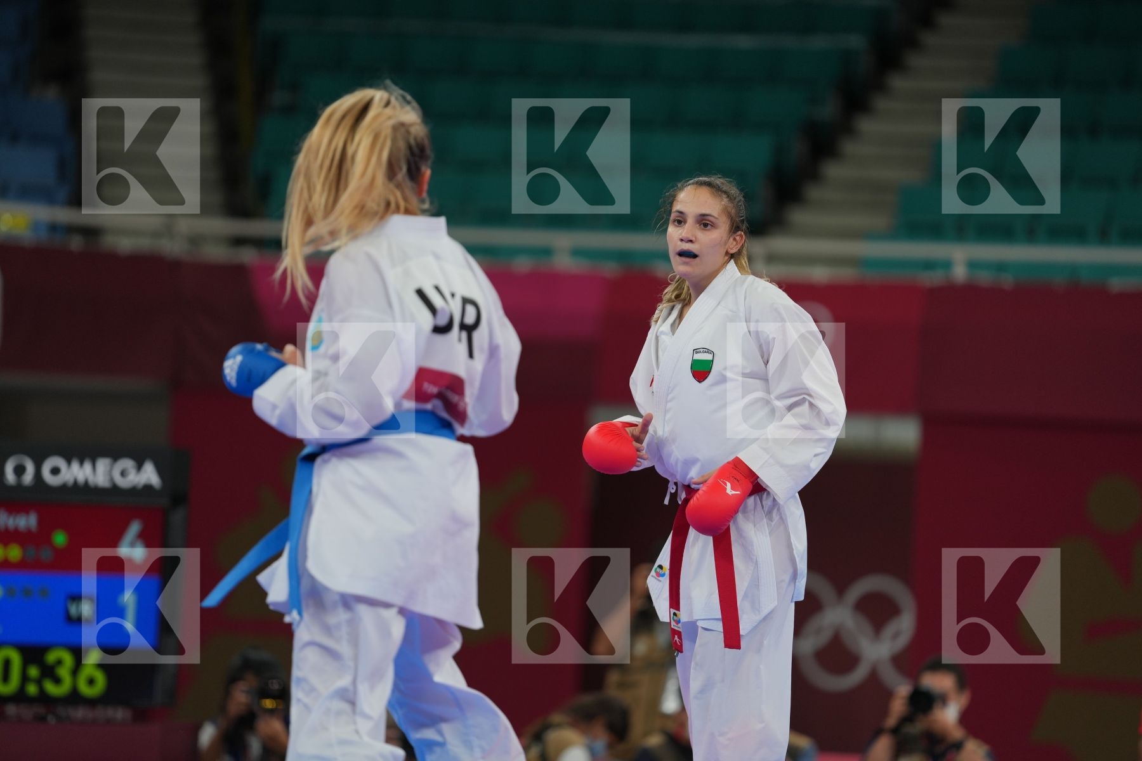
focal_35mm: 200
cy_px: 380
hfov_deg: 10.3
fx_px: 6344
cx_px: 571
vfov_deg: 6.9
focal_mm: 200
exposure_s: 1/1000
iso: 500
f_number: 2.8
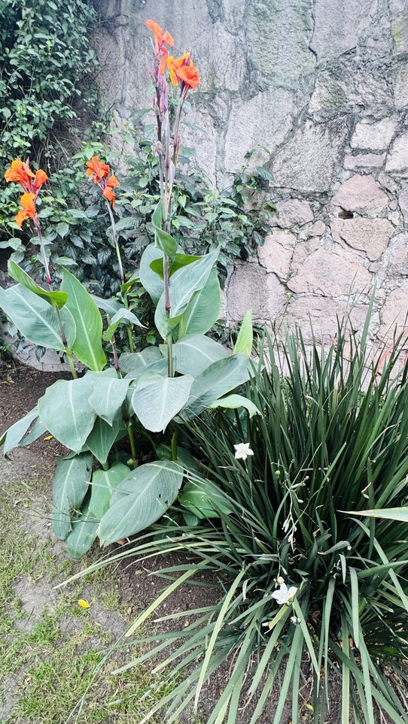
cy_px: 394
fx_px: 365
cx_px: 203
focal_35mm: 19
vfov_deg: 89.3
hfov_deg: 58.4
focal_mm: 2.22
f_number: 2.2
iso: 125
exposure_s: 1/99
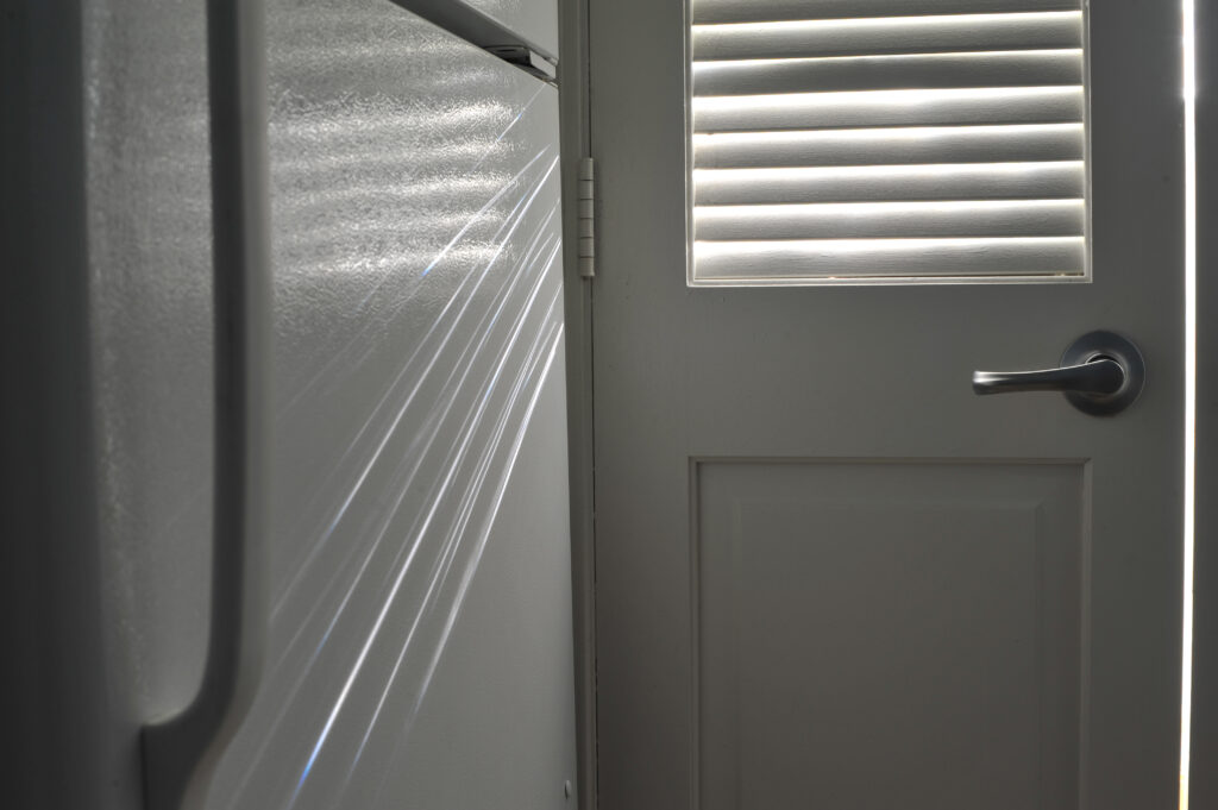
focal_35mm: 50
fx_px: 1690
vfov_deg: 26.9
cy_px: 405
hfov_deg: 39.6
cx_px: 609
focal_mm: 50
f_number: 11
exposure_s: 1
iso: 200
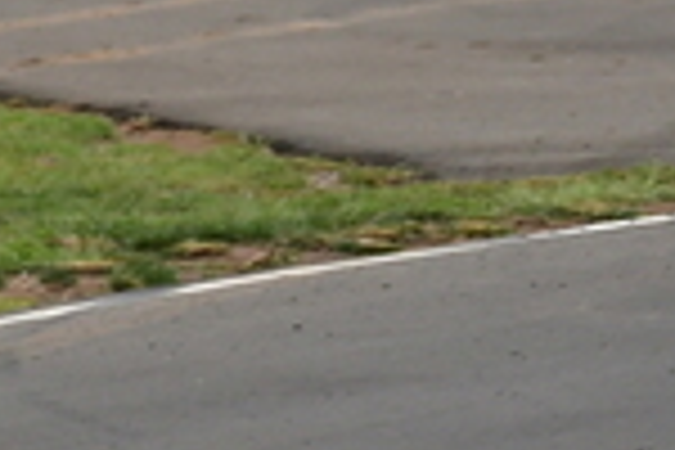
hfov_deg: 0.8
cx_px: 1422
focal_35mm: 2715
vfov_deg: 0.5
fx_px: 50902
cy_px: -223
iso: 640
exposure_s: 1/640
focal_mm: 340
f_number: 11
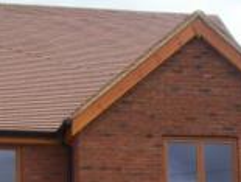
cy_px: 237
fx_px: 942
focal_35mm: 135
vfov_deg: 10.8
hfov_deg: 14.6
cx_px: 117
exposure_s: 1/705
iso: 100
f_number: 4.5
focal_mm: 5.9
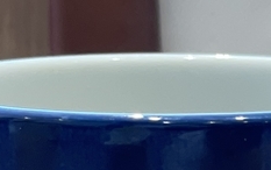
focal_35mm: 284
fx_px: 2099
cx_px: 576
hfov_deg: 7.1
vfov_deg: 4.6
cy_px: 363
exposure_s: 1/60
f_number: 2
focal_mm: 6
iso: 160
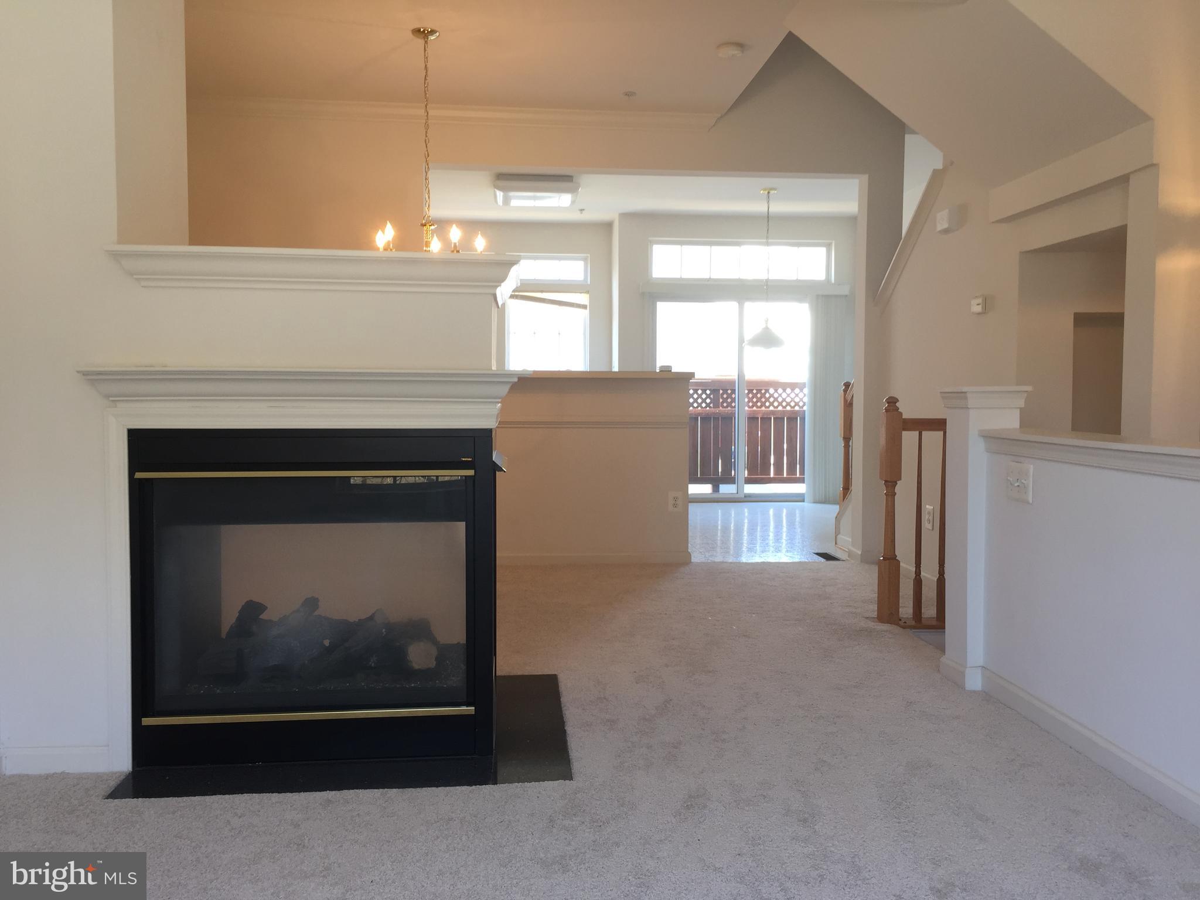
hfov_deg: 61.7
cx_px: 600
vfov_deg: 48.2
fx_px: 1005
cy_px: 450
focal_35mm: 29
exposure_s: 1/30
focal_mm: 4.15
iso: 32
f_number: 2.2
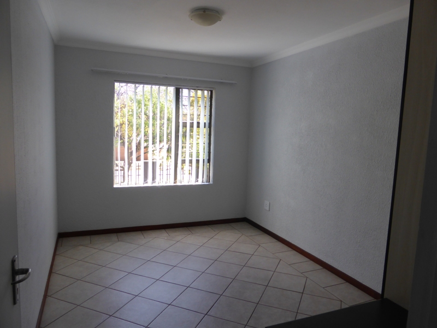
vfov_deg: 54.9
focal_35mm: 25
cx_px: 218
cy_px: 164
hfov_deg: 69.4
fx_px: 316
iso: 100
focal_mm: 4.3
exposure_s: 1/125
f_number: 3.3
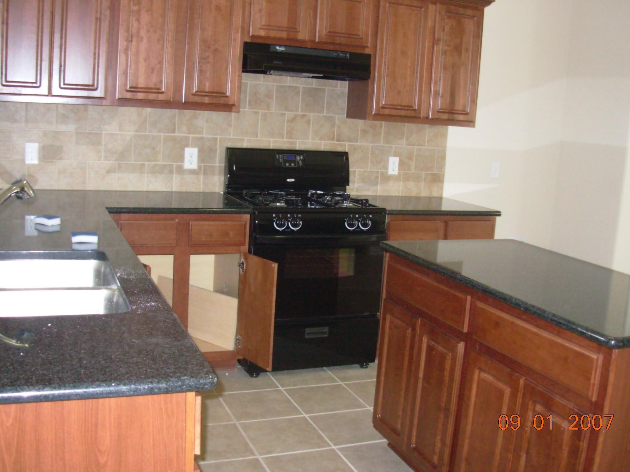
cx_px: 315
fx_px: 692
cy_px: 236
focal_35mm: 38
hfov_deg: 49.0
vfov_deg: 37.7
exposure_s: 1/114
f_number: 2.9
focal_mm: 6.3
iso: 178
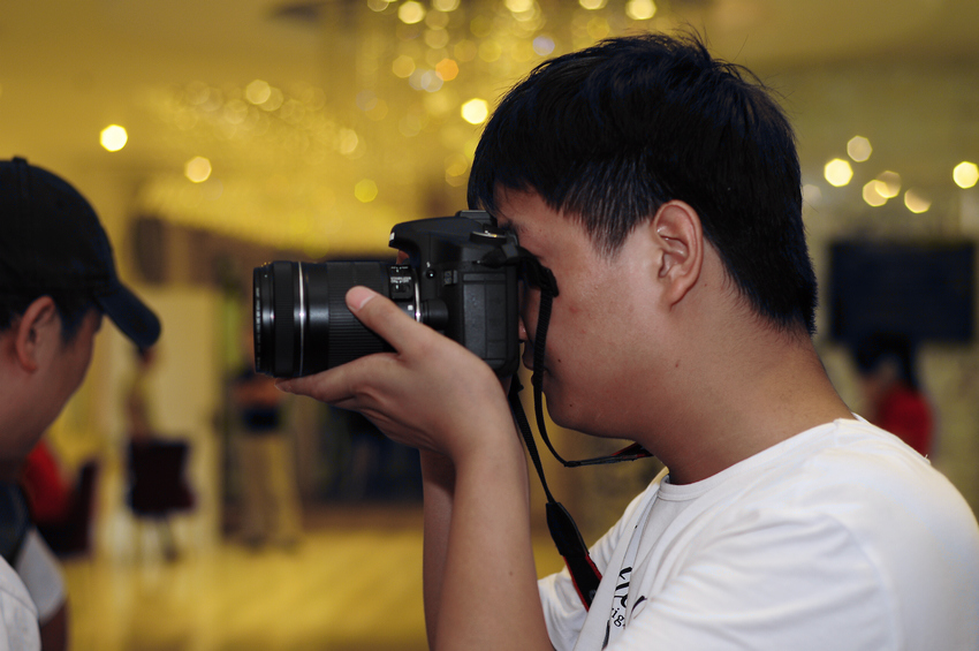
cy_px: 326
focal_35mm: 75
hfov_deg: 27.0
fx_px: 2038
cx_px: 490
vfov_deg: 18.1
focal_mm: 50
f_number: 2.8
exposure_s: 1/50
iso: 200
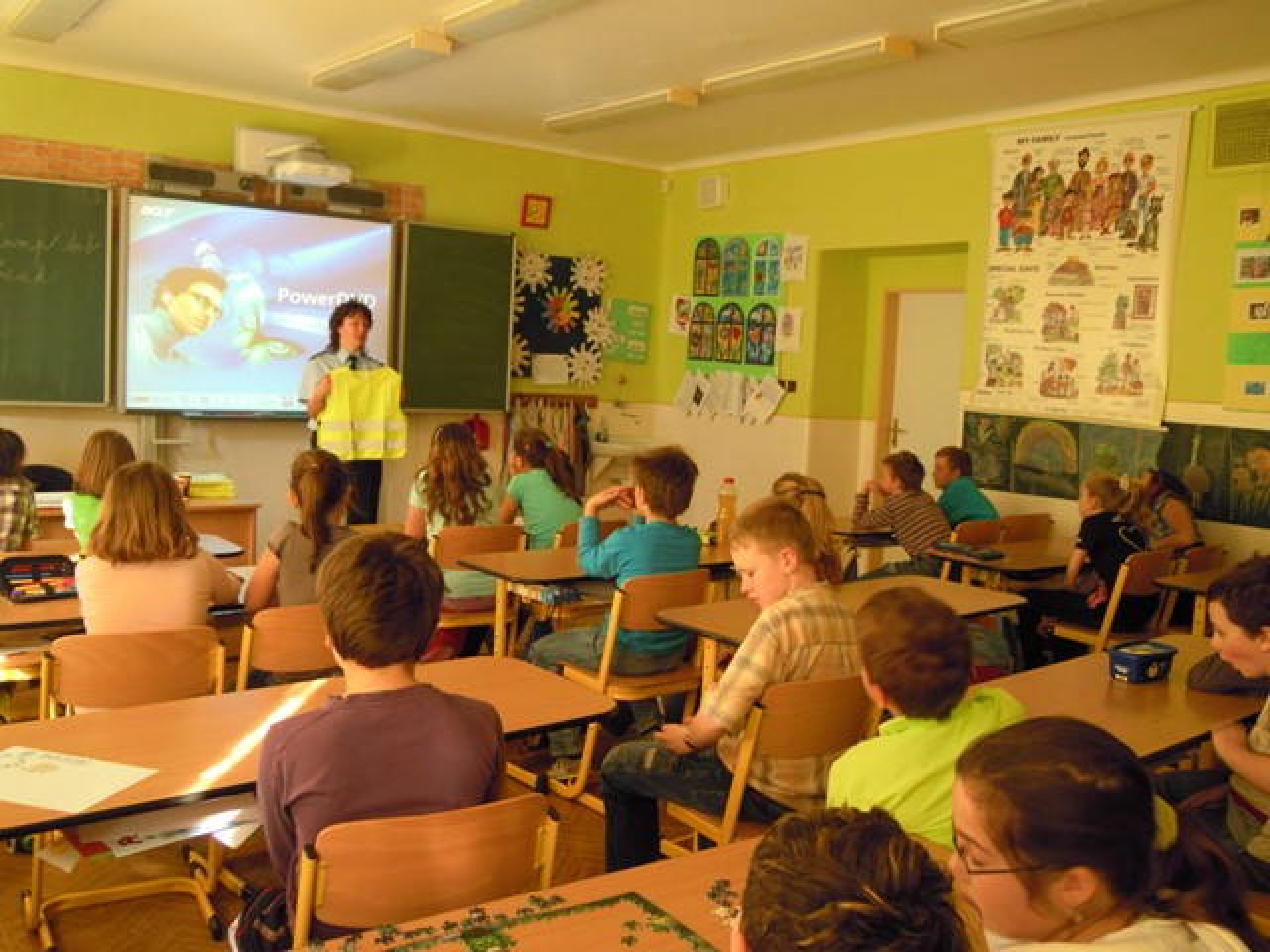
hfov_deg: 56.8
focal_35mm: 32
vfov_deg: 44.2
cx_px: 635
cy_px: 476
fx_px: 1174
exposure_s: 1/30
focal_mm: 5.7
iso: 180
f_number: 2.8
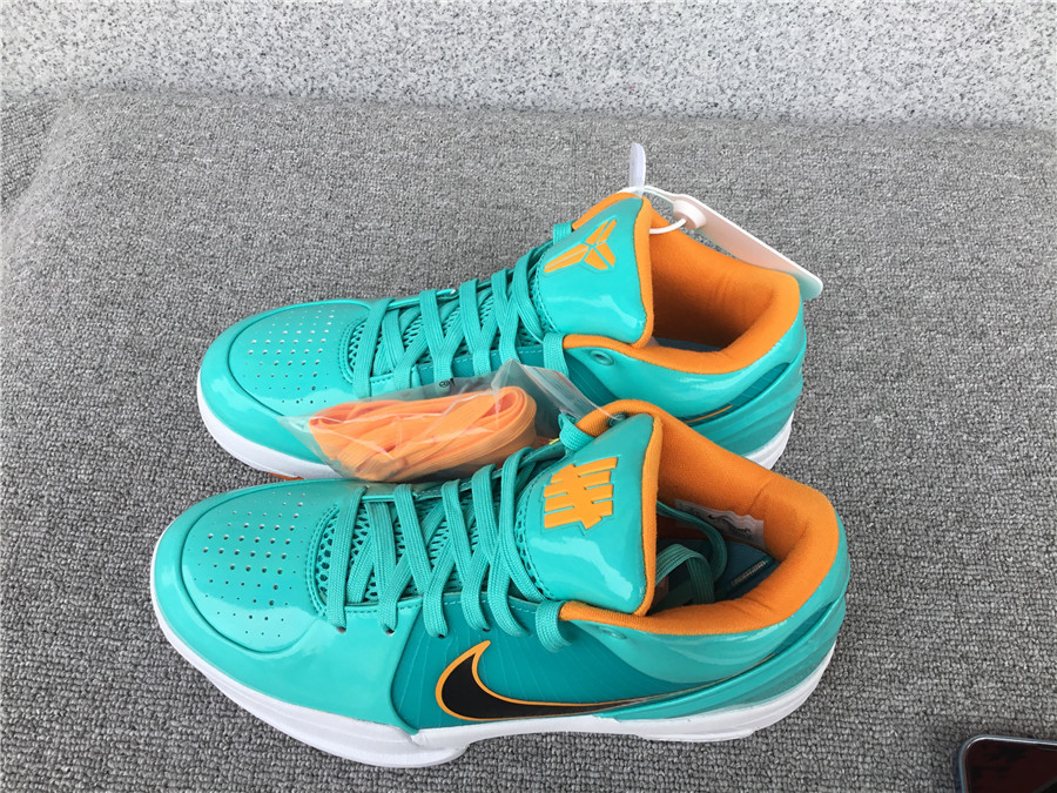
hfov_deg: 58.4
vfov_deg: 45.4
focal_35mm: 31
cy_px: 396
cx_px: 528
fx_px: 947
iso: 25
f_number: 2.4
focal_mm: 3.3
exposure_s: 1/321
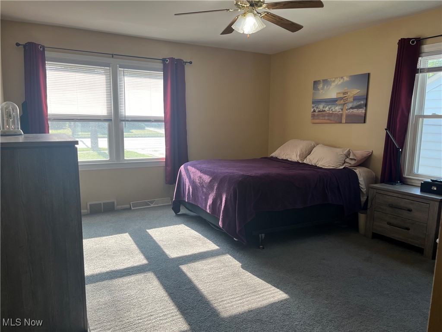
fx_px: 332
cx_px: 221
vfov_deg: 53.1
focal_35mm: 26
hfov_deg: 67.3
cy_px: 166
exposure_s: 1/126
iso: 32
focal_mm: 5.1
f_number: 1.6
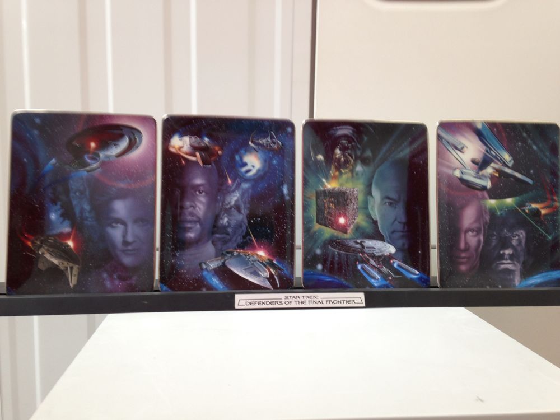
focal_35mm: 33
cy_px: 210
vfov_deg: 42.9
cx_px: 280
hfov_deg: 55.4
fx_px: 534
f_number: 2.4
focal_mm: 4.12
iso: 64
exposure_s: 1/20
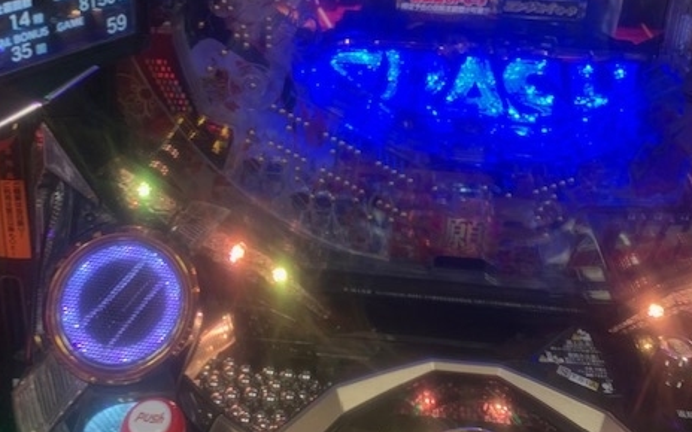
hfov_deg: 51.5
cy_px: 55
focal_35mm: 38
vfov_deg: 32.2
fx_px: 717
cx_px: 342
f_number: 1.8
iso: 100
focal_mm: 4.25
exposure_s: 1/95
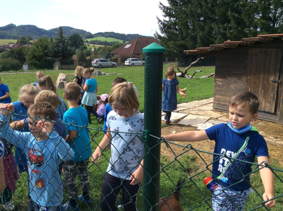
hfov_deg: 56.9
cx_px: 142
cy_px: 106
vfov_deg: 44.0
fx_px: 261
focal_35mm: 32
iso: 32
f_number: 2.4
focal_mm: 3.3
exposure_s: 1/841
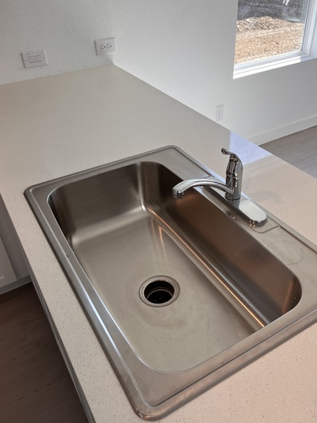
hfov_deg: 45.3
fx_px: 378
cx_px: 180
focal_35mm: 31
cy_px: 209
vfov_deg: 58.3
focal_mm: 5.7
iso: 50
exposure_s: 1/306
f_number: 1.5
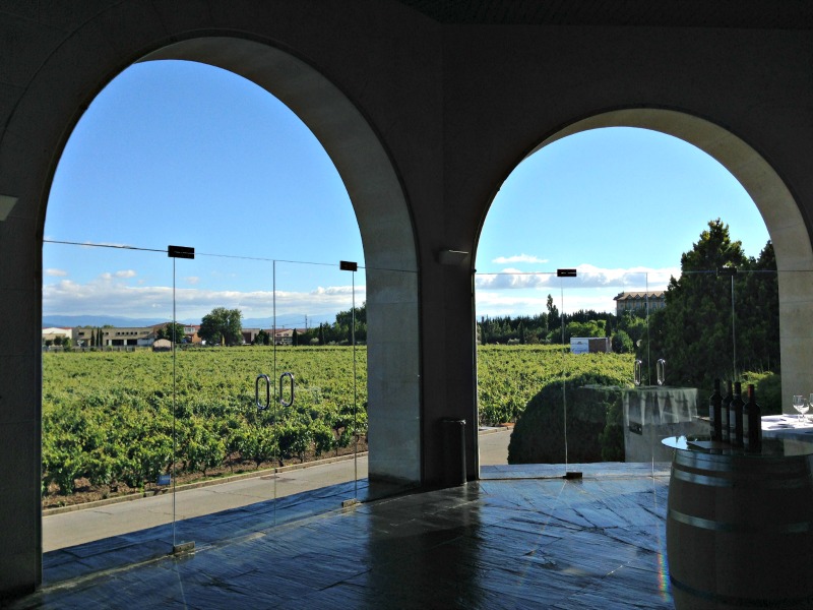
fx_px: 775
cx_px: 406
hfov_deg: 55.4
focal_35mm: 33
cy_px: 305
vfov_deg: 42.9
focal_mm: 4.12
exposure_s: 1/1642
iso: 50
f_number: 2.4
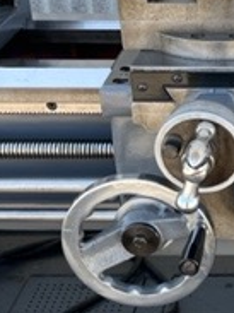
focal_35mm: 91
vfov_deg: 21.5
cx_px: 343
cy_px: 149
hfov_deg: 15.1
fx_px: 821
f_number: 1.6
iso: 50
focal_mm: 5.1
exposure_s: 1/366
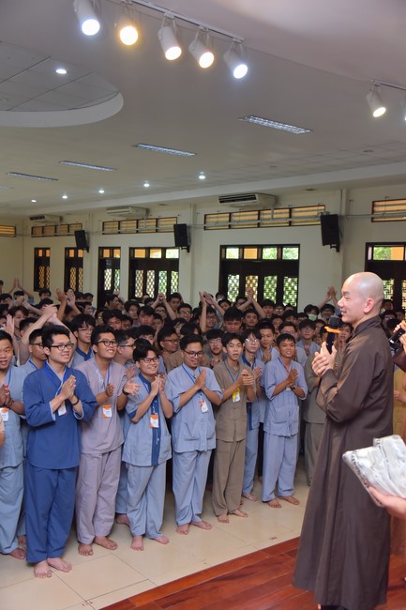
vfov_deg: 50.7
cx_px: 203
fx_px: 643
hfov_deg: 35.0
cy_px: 305
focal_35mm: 38
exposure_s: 1/160
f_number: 5
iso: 1000
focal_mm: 38
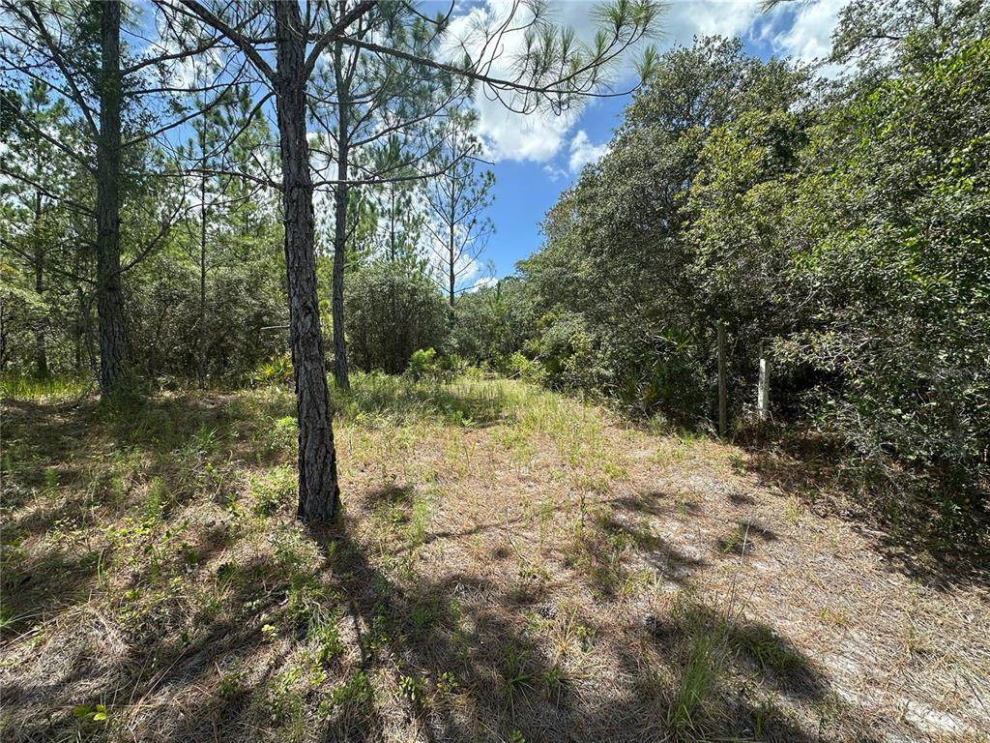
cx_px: 495
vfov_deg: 85.7
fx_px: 400
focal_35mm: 14
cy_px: 372
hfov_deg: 102.1
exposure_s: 1/875
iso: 40
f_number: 2.2
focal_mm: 2.22
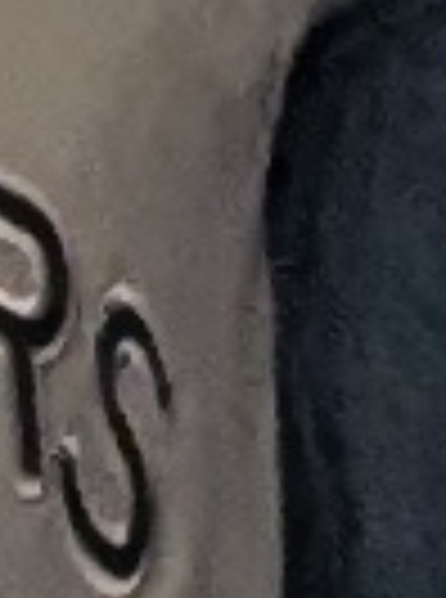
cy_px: -1115
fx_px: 3556
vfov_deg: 8.3
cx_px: -664
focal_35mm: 206
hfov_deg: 6.8
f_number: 1.73
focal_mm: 4.38
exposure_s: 1/120
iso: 199
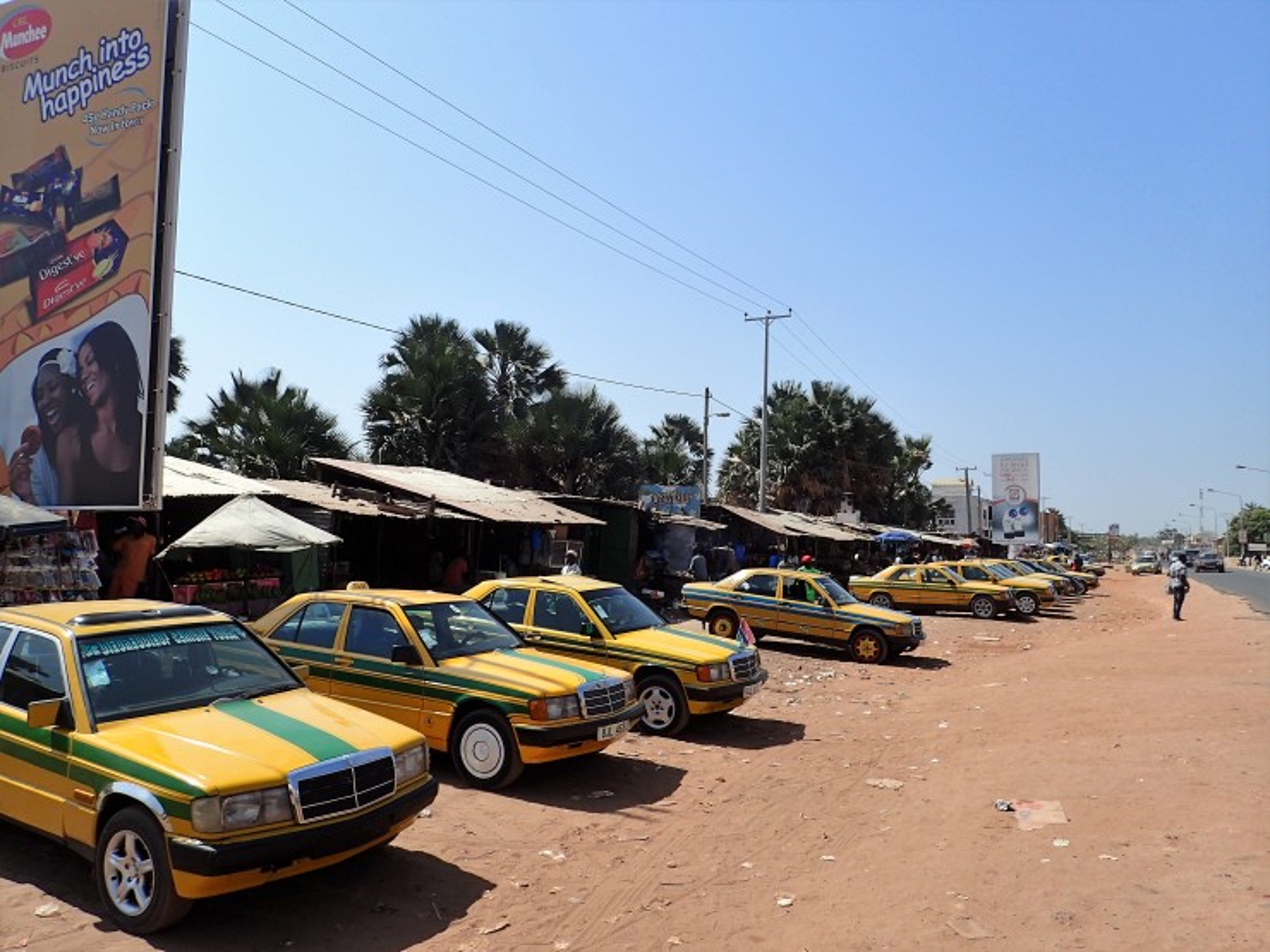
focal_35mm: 25
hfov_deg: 69.4
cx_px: 635
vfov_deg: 54.9
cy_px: 476
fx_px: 917
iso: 100
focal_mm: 4.5
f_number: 8
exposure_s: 1/250
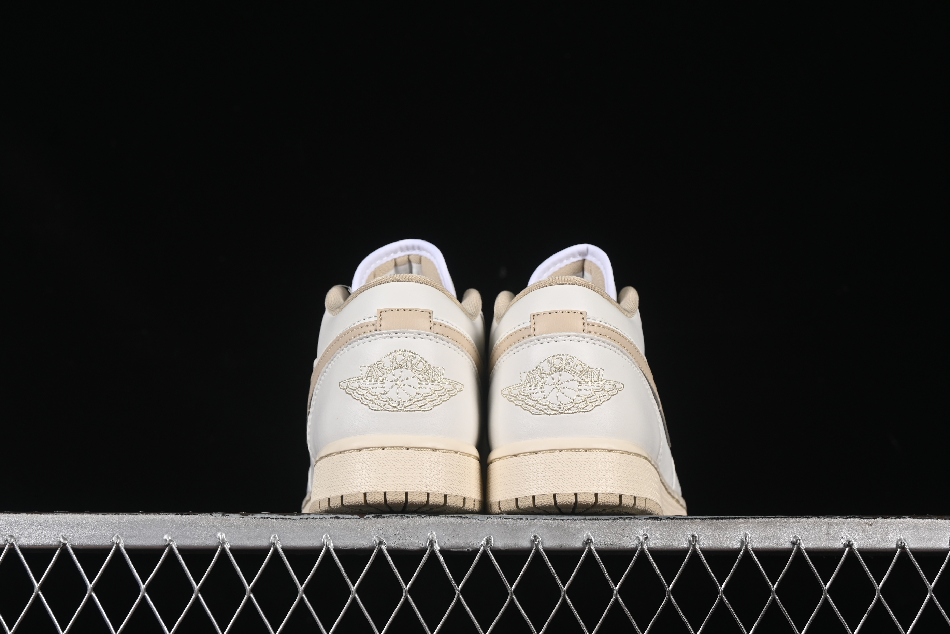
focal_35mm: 75
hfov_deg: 27.0
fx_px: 1979
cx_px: 475
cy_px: 317
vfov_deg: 18.2
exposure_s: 1/80
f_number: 8
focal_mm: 50
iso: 160
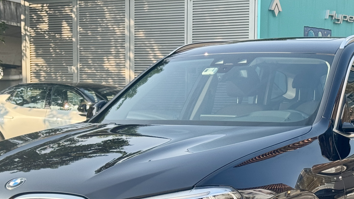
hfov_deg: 22.2
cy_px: 178
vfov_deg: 12.5
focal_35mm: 96
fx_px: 901
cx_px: 199
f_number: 1.78
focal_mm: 6.76
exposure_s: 1/980
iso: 64
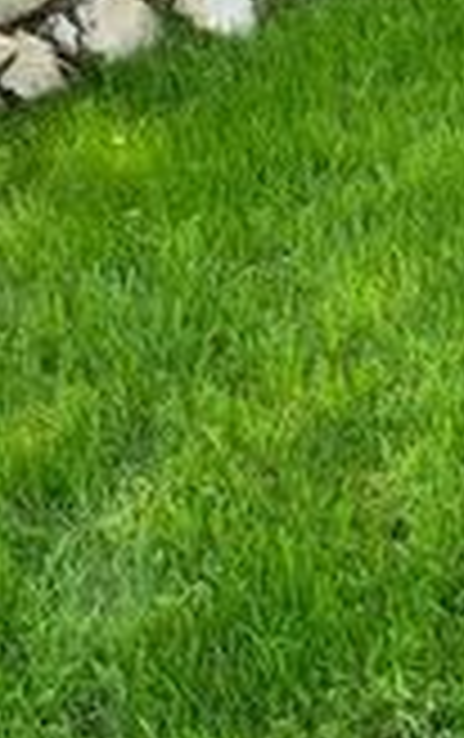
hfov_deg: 15.1
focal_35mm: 84
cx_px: 541
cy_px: 164
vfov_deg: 24.3
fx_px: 1694
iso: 32
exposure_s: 1/121
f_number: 1.8
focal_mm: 4.25
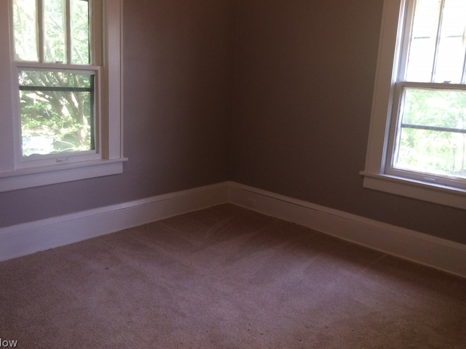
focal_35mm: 32
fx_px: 431
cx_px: 222
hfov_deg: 56.8
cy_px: 158
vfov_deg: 44.1
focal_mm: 4.15
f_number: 2.2
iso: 50
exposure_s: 1/30
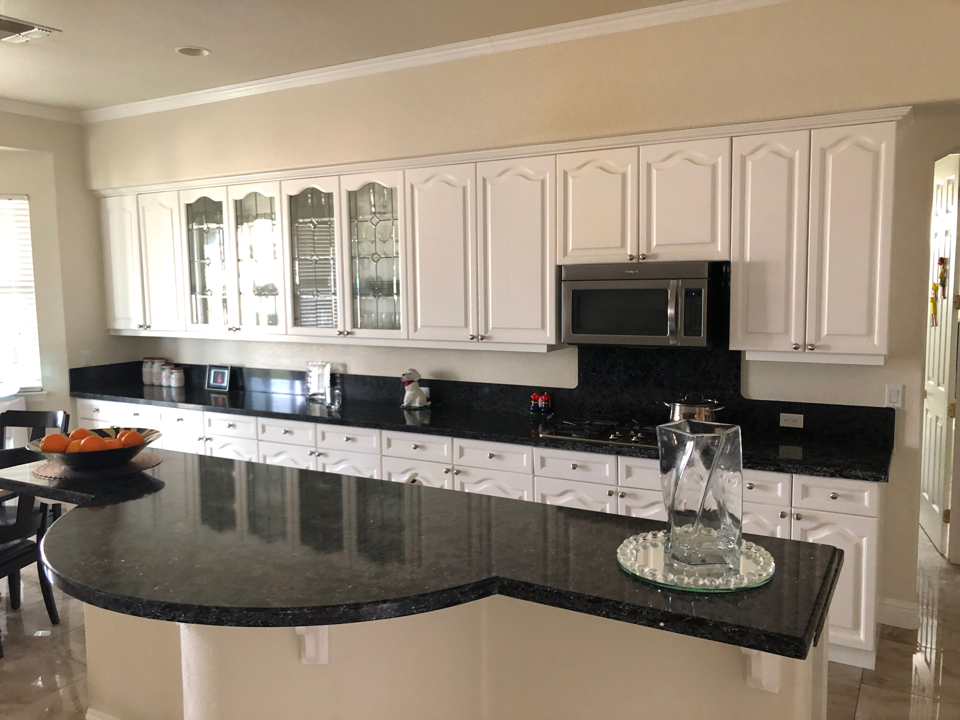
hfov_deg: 63.4
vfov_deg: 49.7
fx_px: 777
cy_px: 360
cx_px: 480
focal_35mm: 28
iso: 100
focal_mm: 3.99
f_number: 1.8
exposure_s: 1/11
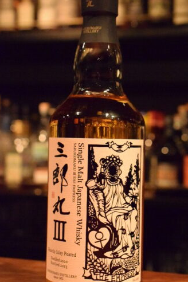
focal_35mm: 78
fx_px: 611
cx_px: 105
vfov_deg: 26.0
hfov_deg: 17.5
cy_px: 123
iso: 12800
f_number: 8
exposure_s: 1/25
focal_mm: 40
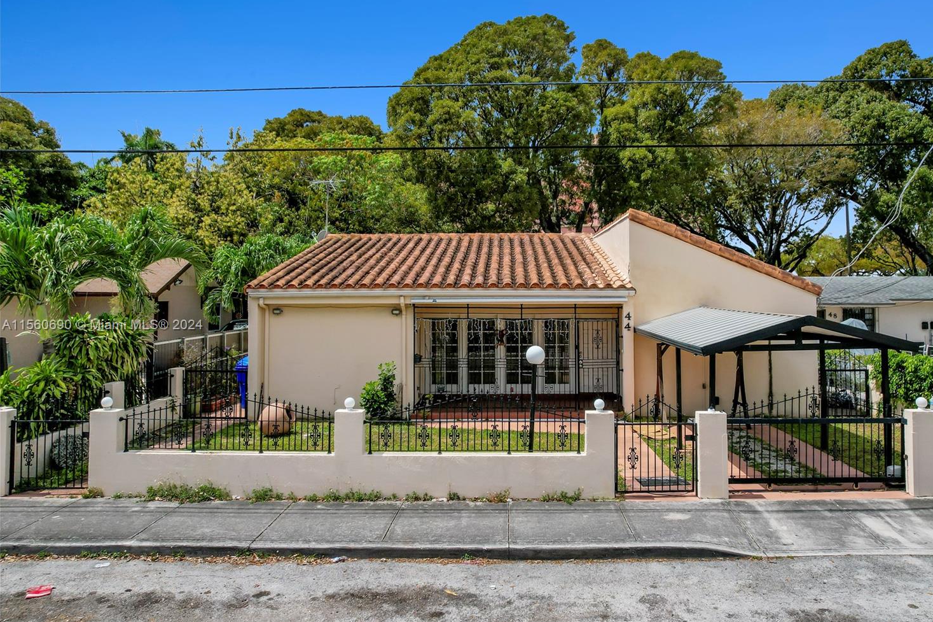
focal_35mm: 24
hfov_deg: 73.6
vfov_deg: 53.1
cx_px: 508
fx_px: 622
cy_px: 326
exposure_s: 1/4000
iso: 100
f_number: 2.8
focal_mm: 8.38
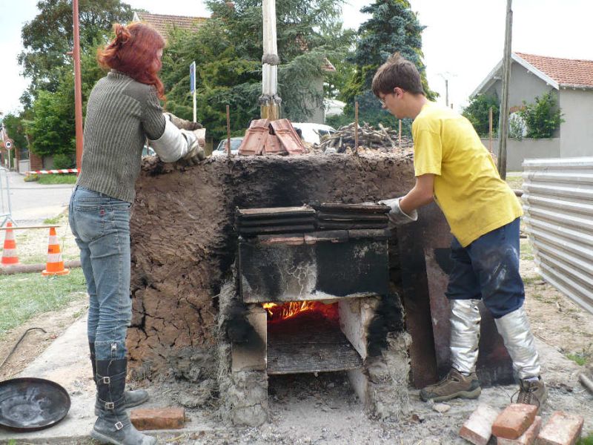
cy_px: 222
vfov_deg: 38.7
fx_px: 634
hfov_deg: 50.1
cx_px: 296
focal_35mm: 37
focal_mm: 6.1
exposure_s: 1/160
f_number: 2.8
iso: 100
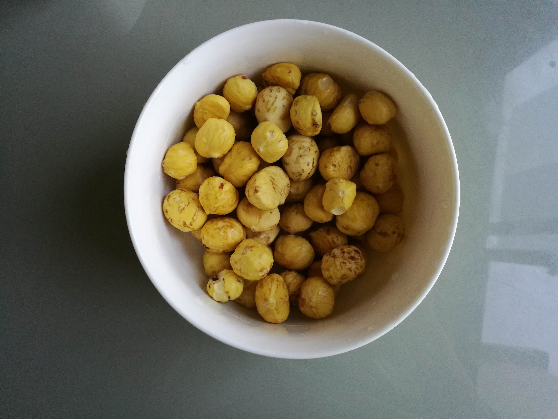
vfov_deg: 51.4
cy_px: 210
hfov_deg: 65.3
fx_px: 435
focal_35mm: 27
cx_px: 279
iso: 250
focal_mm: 4.5
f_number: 2.2
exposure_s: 1/33.3
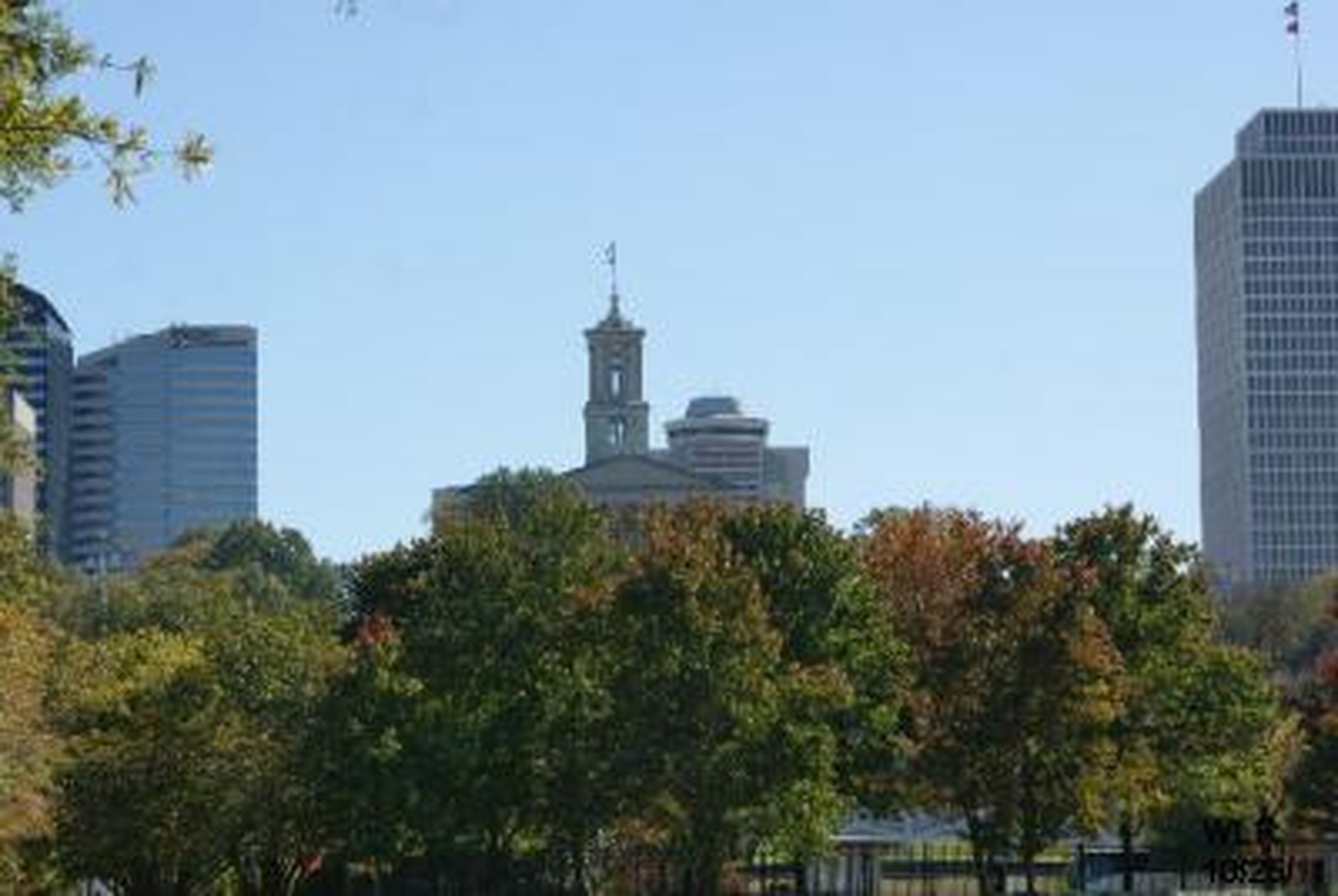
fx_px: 3908
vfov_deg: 13.1
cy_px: 448
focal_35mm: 105
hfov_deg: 19.4
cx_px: 669
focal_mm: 70
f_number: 8
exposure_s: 1/250
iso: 100
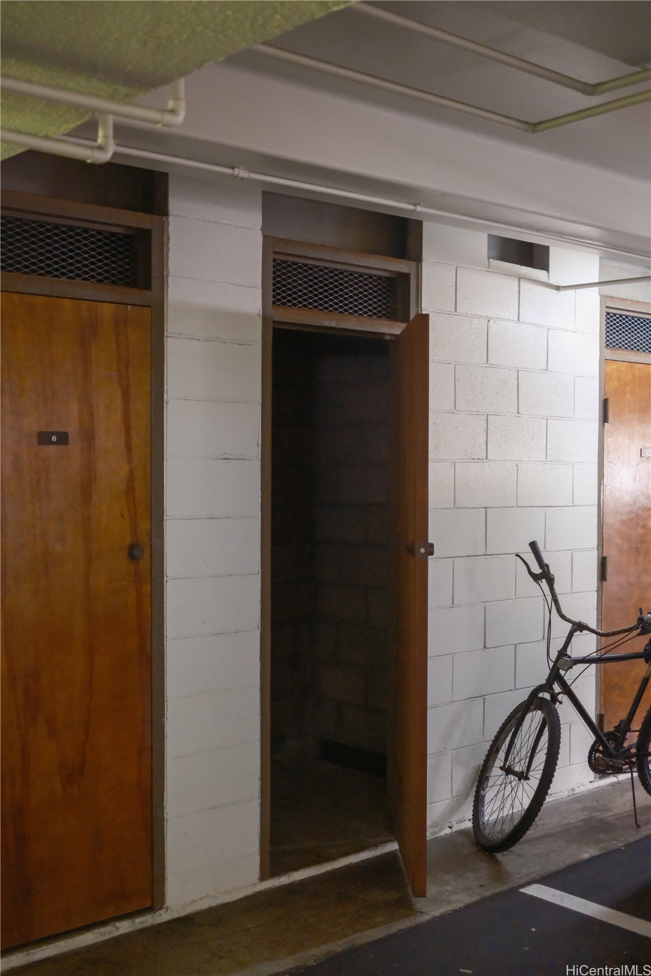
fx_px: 1112
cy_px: 488
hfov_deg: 32.6
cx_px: 326
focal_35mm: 41
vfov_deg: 47.4
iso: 3200
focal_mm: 27
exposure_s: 1/250
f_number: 2.8
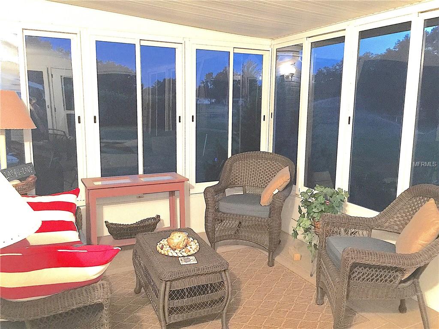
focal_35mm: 29
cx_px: 220
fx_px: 368
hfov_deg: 61.7
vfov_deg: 48.2
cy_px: 164
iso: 125
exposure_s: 1/4
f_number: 2.2
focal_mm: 4.15
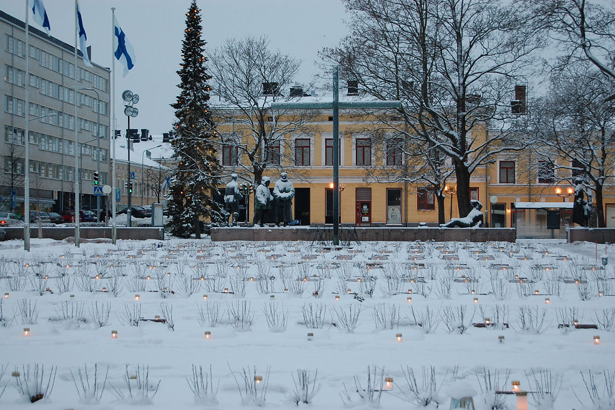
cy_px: 206
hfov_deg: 26.6
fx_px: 1298
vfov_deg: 18.0
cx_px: 304
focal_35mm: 76
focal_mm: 50
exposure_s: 1/50
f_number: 5.6
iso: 400
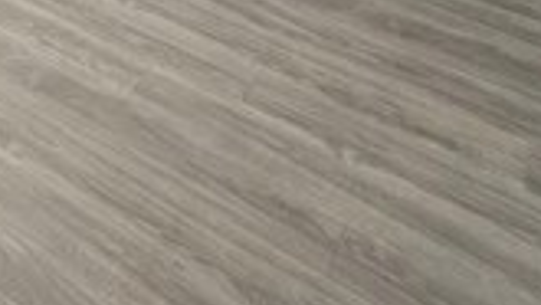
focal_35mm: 59
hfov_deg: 29.1
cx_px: -151
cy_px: -377
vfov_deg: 14.8
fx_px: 847
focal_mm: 2.22
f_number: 2.2
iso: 80
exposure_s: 1/99
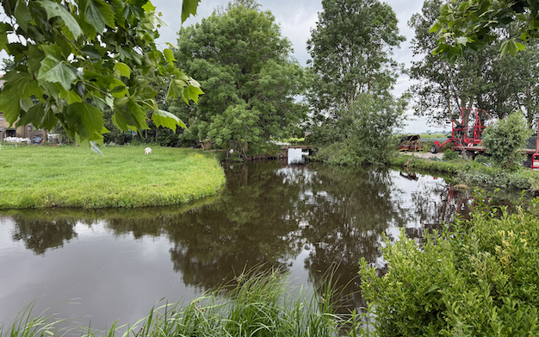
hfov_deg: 70.4
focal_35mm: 26
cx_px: 267
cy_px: 163
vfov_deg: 47.6
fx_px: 382
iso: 100
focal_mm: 6.76
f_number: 1.78
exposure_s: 1/979
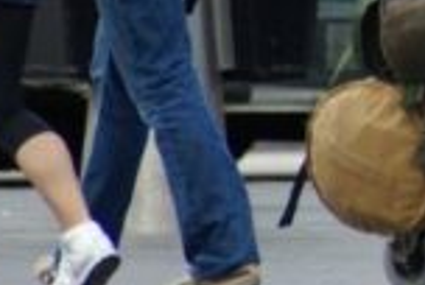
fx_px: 14691
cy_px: -180
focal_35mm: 1242
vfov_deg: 1.1
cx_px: 797
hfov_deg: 1.7
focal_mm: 210
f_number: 4.5
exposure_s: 1/320
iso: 160
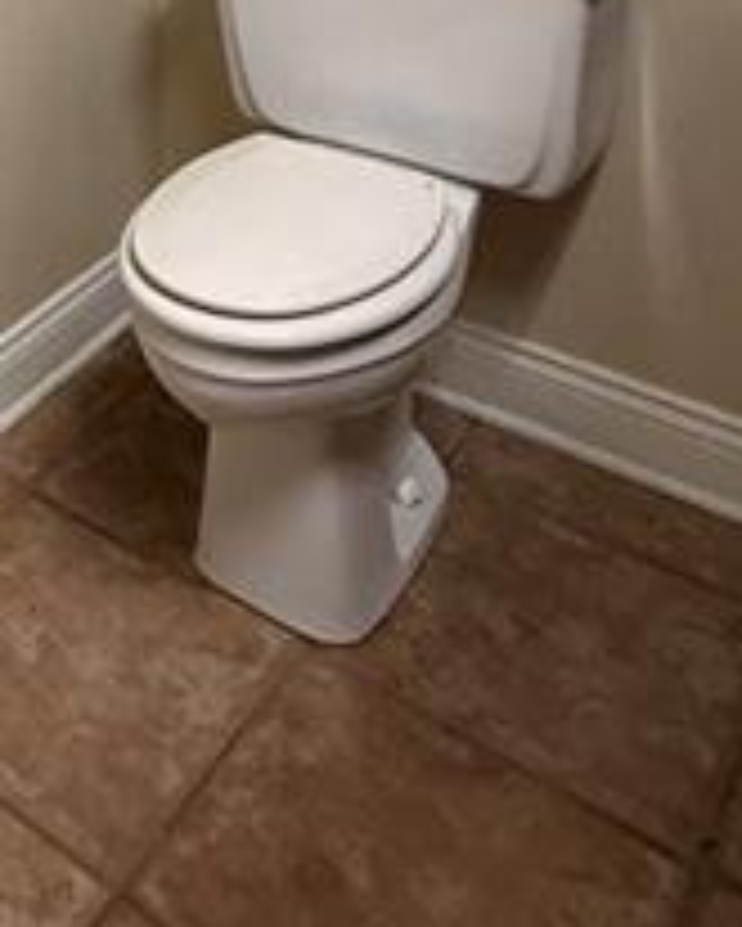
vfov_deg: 29.9
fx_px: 1399
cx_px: -216
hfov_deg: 25.6
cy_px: -252
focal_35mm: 51
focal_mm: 2.22
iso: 200
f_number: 2.2
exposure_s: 1/60
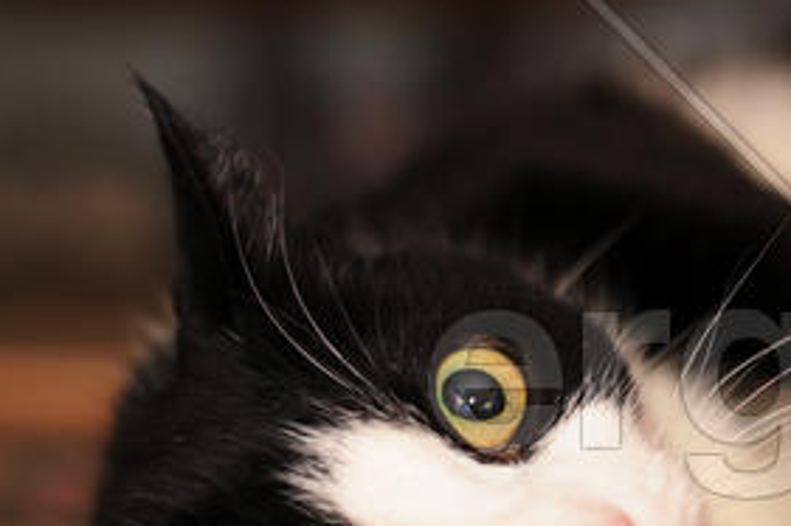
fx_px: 3404
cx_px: 971
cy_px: 380
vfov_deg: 8.8
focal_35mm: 155
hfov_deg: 12.9
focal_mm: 50
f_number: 2.5
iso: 200
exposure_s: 1/250
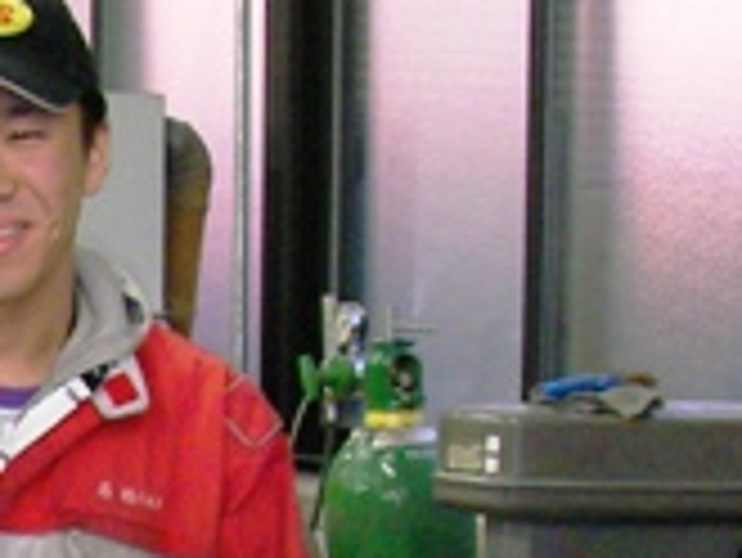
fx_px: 3411
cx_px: -468
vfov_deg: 9.0
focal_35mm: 159
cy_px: 940
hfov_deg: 11.7
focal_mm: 6.3
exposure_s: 1/30
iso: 269
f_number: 3.5
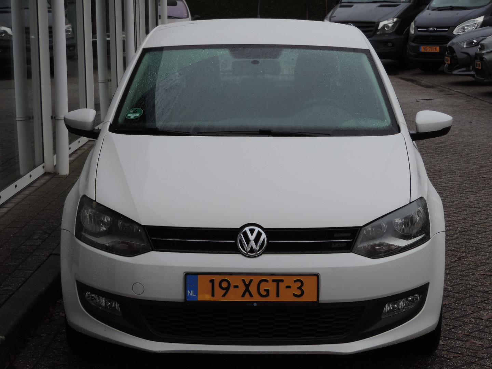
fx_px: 1421
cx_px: 246
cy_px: 184
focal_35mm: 100
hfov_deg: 19.6
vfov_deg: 14.8
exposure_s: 1/400
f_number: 4.1
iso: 140
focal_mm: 17.8
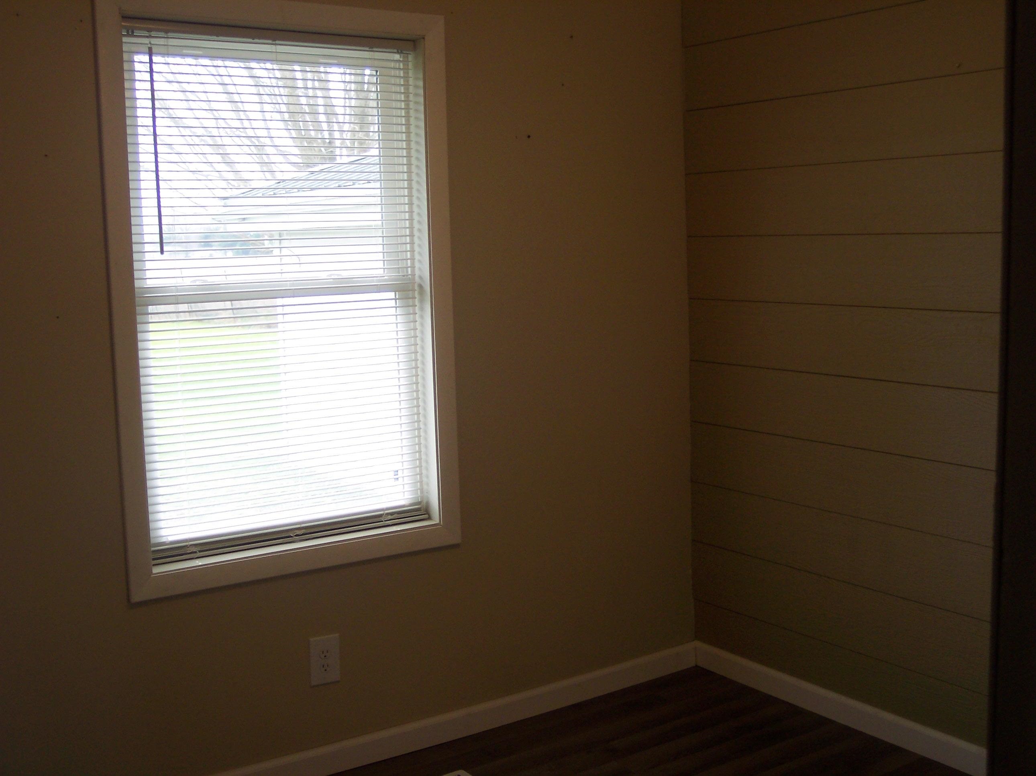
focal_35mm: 38
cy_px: 388
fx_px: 1137
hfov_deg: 49.0
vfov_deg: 37.7
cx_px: 518
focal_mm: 8
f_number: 2.8
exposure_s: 1/125
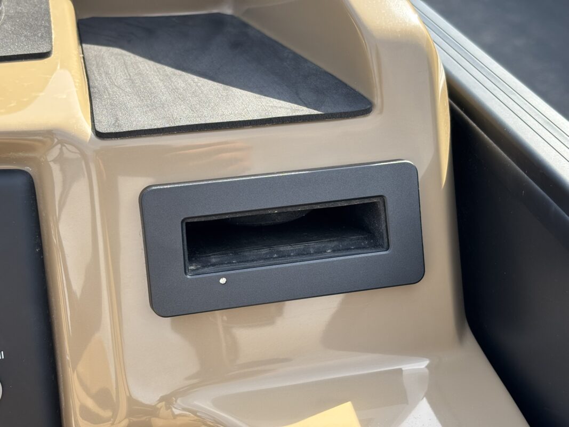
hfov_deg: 36.8
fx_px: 855
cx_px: 284
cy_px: 214
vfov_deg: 28.0
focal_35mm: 52
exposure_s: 1/430
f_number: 1.6
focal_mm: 5.96
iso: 32
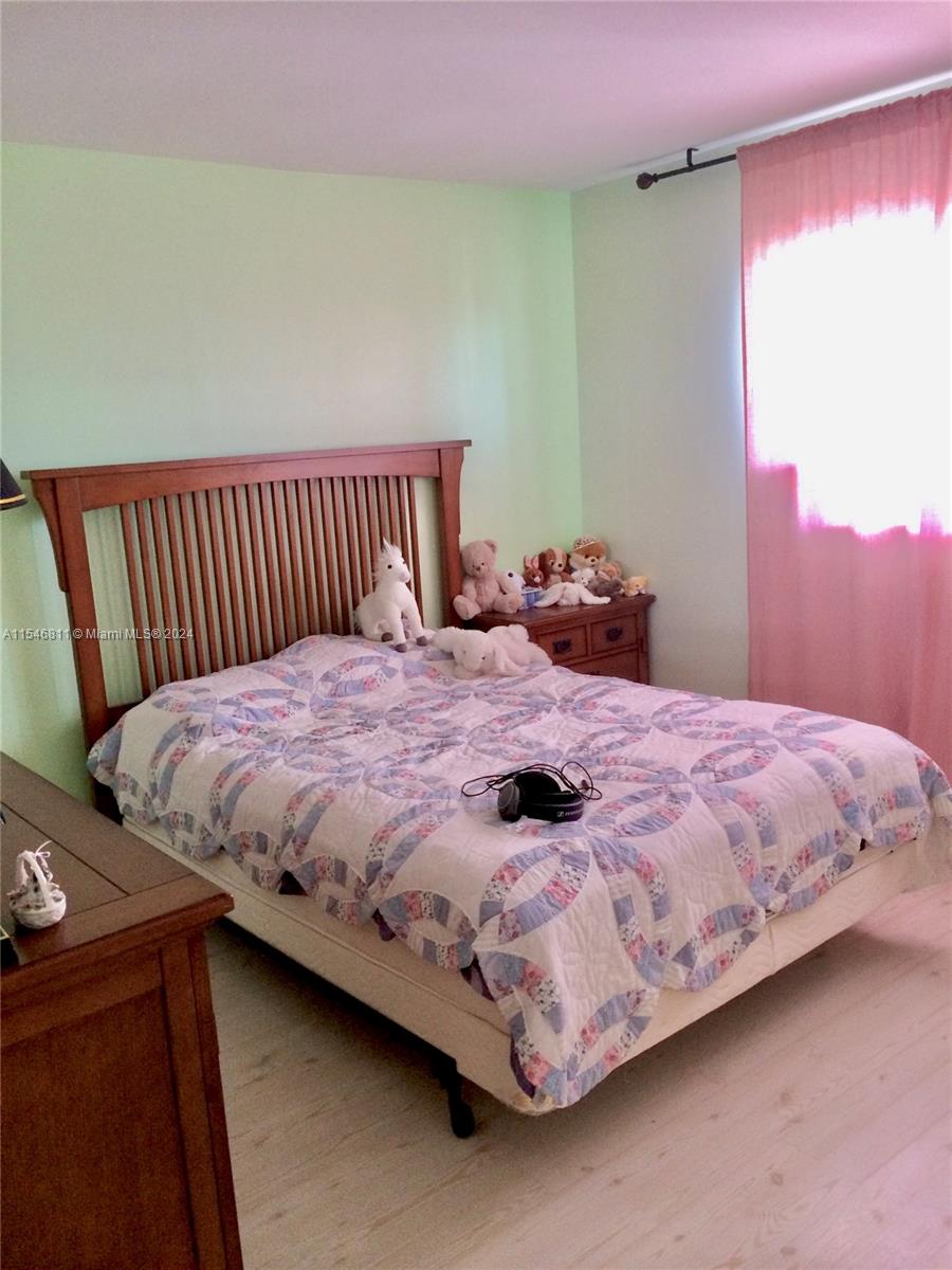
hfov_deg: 46.8
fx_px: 1100
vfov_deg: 60.0
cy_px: 635
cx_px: 476
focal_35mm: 30
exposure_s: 1/30
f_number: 2.2
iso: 160
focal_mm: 4.12
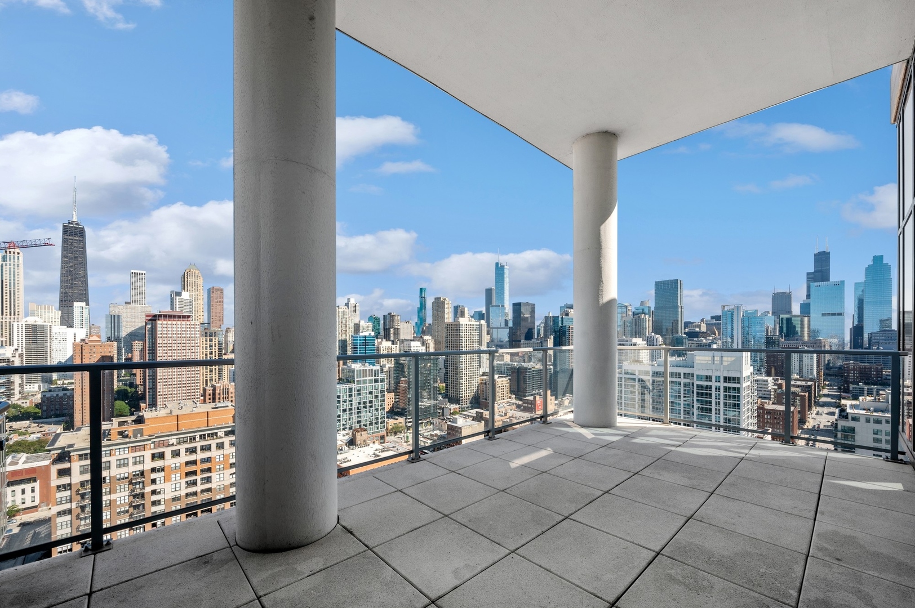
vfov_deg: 81.1
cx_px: 458
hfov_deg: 104.3
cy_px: 304
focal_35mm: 14
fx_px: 356
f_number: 11
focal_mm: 14
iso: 100
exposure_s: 1/60
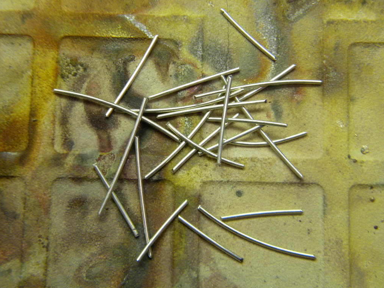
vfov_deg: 17.6
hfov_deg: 23.3
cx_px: 191
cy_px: 145
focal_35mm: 84
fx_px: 932
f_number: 4.5
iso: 207
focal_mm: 15.1
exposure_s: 1/61.3
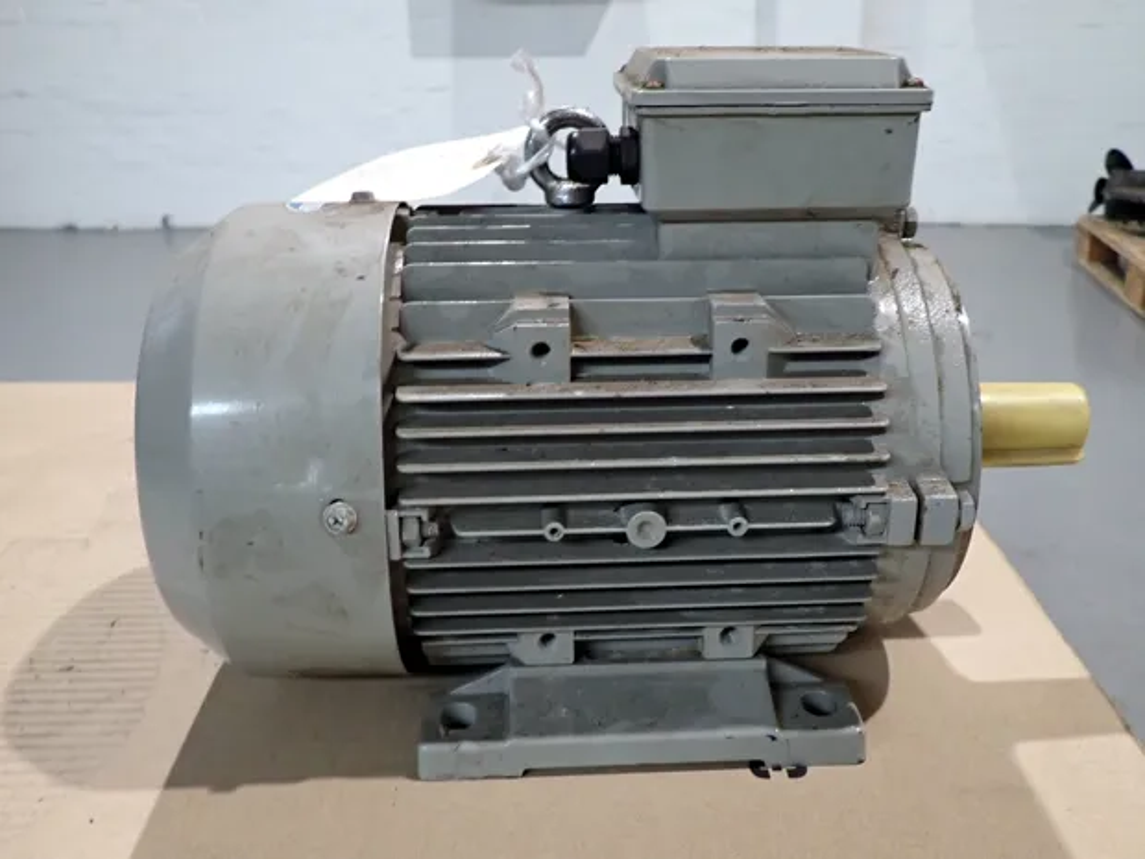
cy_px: 430
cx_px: 572
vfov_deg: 54.9
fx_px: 827
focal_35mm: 25
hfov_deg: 69.4
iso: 250
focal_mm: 4.5
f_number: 2
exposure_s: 1/30
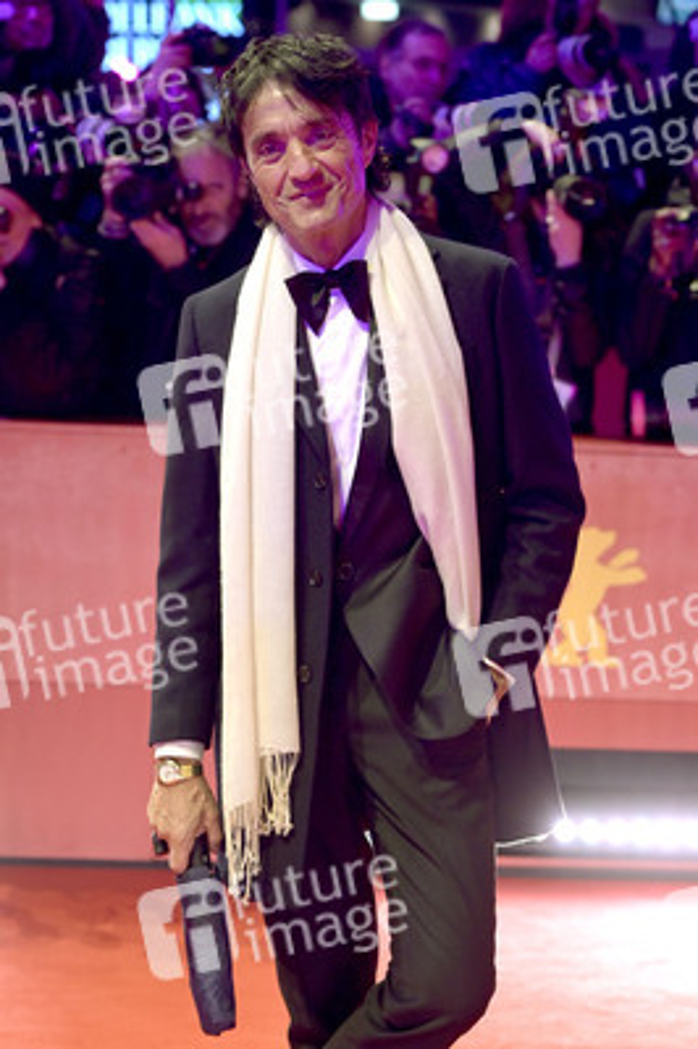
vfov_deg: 28.9
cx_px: 349
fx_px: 2039
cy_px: 524
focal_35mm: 70
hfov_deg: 19.4
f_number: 4
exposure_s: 1/250
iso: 1600
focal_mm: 70
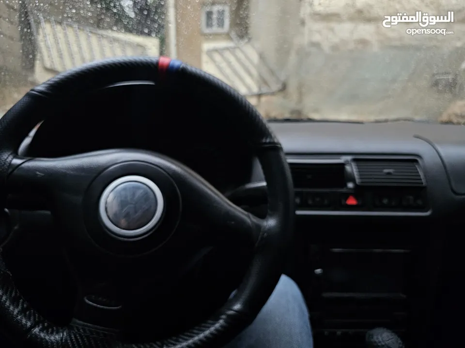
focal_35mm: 23
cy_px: 174
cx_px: 232
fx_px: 309
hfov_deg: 73.9
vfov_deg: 58.9
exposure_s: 1/100
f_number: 1.7
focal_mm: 6.3
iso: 400
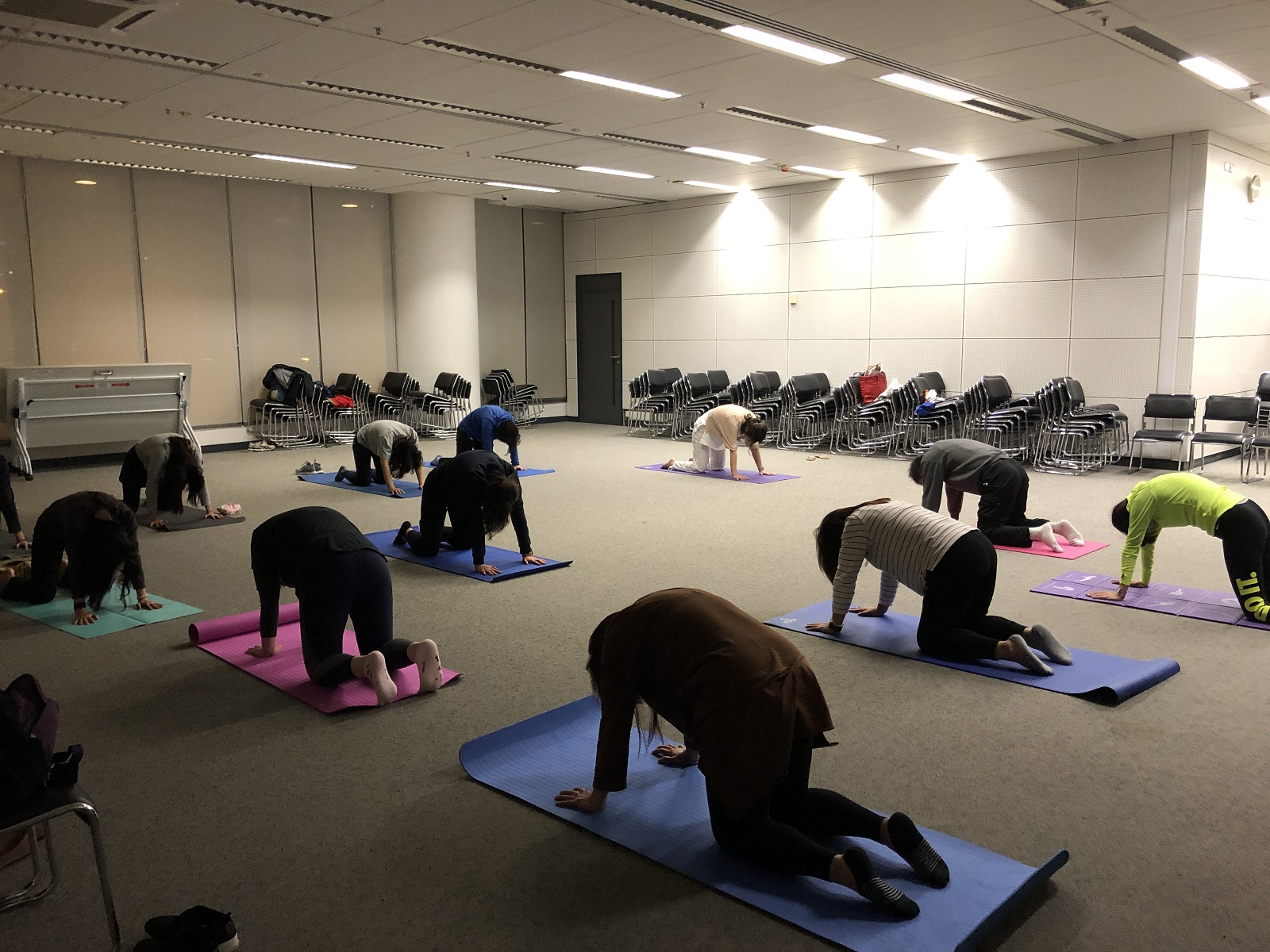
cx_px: 635
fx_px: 1027
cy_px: 476
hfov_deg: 63.4
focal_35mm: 28
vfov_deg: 49.7
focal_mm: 3.99
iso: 100
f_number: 1.8
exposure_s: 1/17
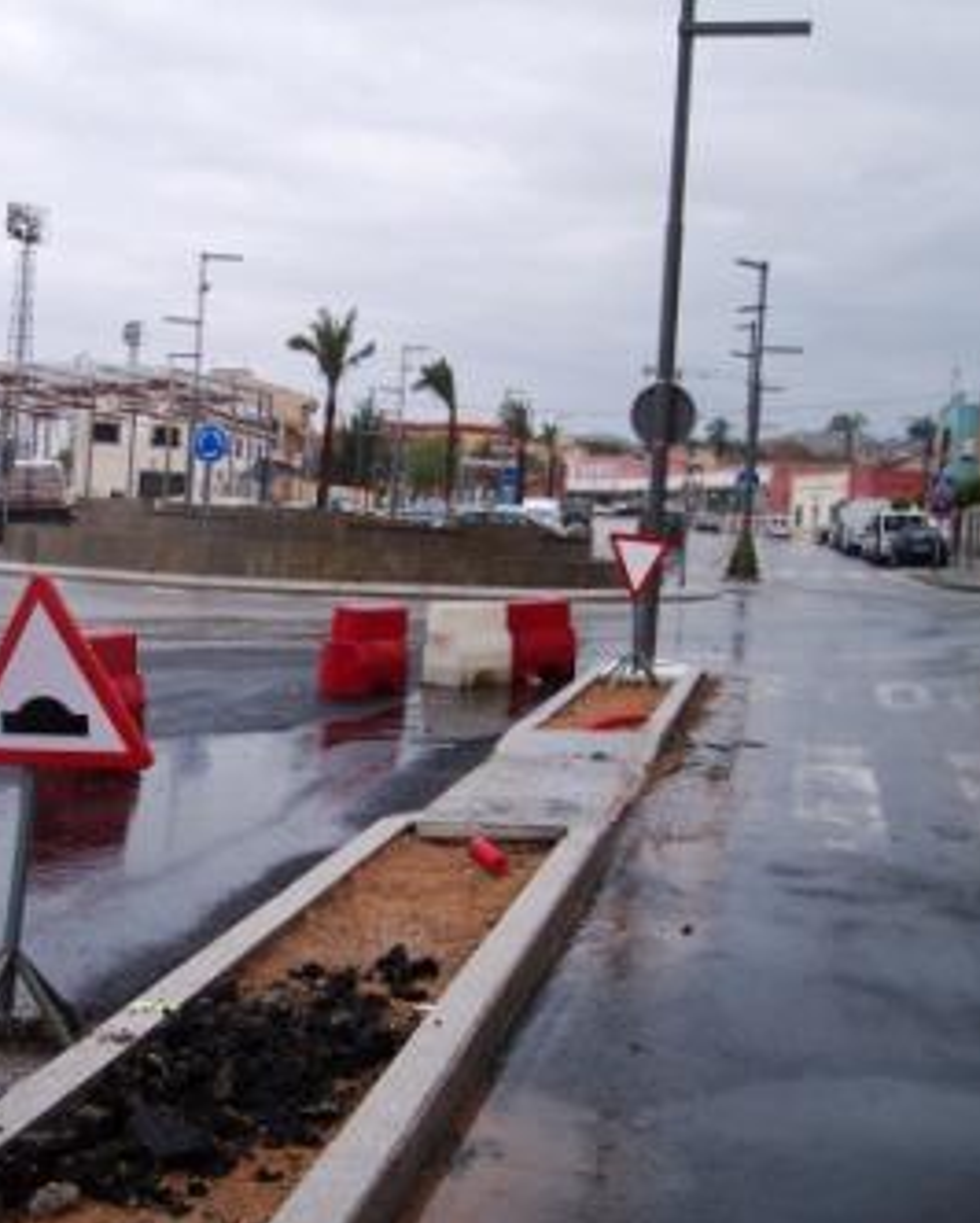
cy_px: 615
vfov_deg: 37.3
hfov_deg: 29.7
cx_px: 214
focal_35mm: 50
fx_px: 1811
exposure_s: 1/250
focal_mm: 8
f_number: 2.8
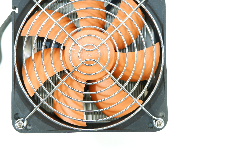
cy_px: 62
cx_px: 90
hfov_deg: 52.8
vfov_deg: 36.7
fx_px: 225
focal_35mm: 36
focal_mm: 15
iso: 200
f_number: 3.5
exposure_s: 1/34
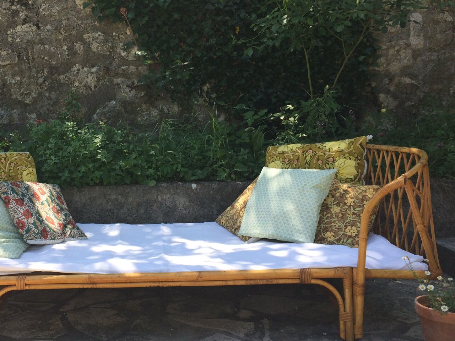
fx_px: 539
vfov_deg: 35.1
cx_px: 144
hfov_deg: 45.0
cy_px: 156
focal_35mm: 41
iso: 32
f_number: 2.2
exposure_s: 1/746
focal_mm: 4.15
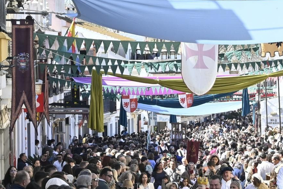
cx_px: 233
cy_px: 139
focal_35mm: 223
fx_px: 1753
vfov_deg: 6.2
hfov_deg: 9.2
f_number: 6.3
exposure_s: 1/400
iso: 250
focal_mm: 50
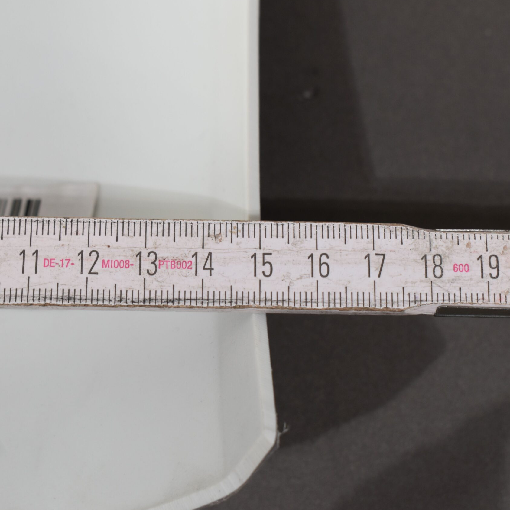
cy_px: 254
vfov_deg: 19.5
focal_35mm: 89
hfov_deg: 19.5
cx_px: 276
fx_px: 1484
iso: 400
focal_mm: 46
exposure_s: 1/60
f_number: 8
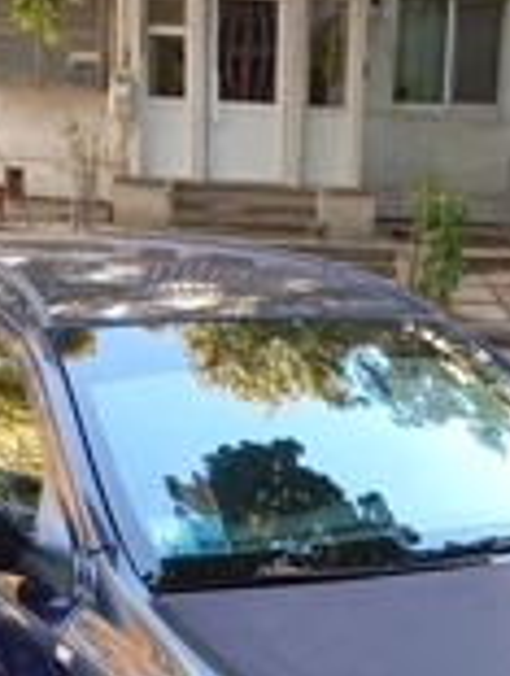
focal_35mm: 72
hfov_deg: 20.4
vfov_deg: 25.3
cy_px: 711
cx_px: 349
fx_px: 1409
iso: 409
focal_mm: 4.27
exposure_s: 1/50
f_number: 1.8
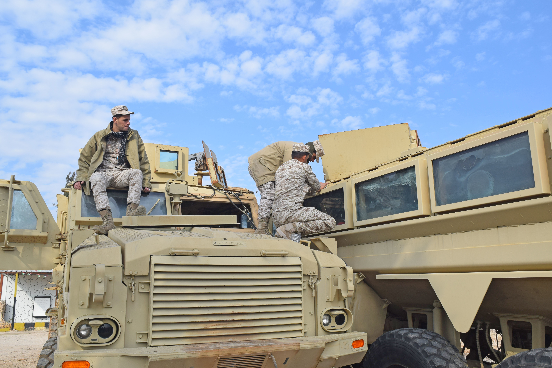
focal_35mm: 30
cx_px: 276
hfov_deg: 61.9
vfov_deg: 43.6
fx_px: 460
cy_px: 184
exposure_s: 1/320
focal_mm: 20
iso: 200
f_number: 9
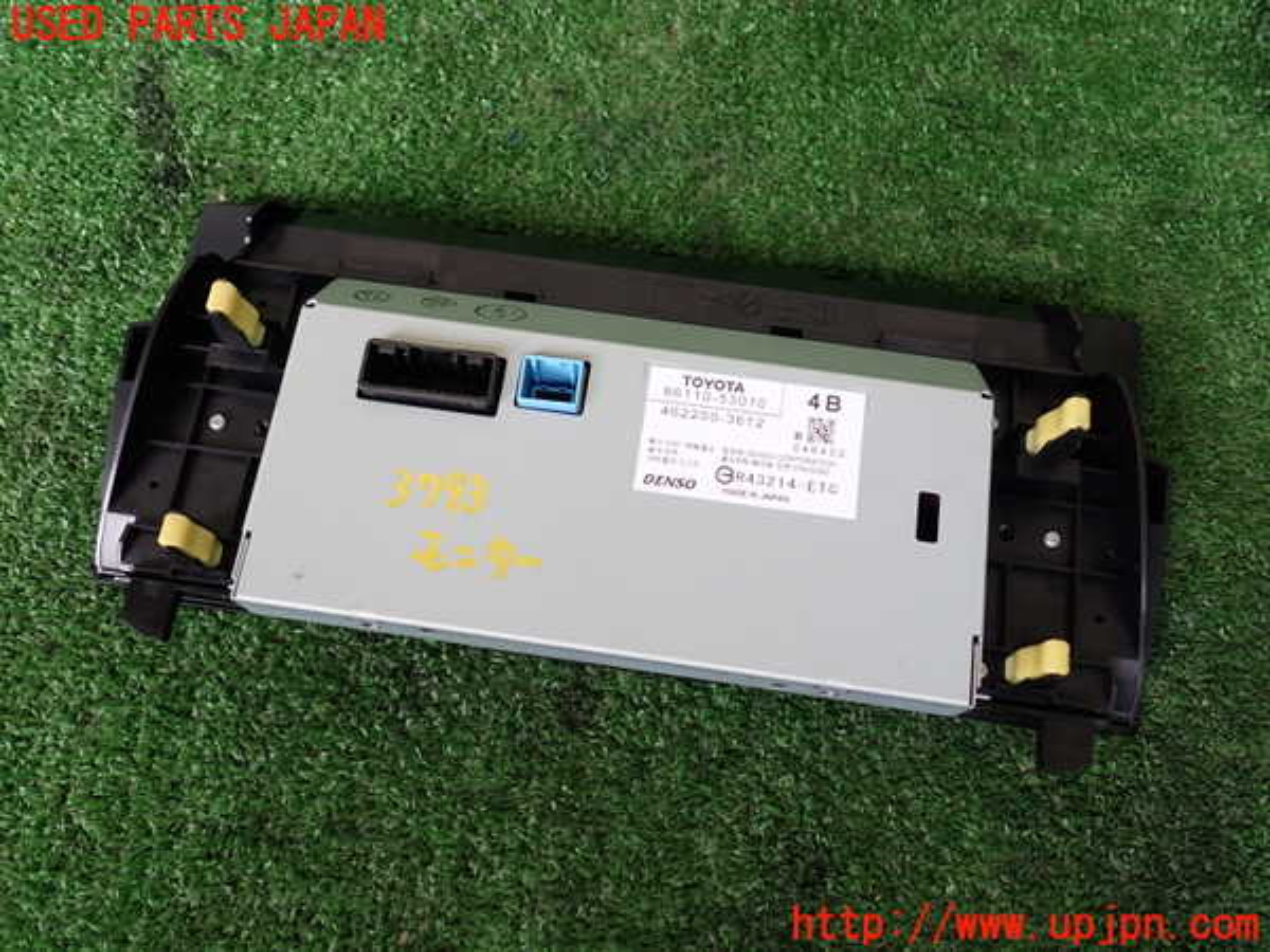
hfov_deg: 60.0
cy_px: 476
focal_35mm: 30
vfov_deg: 46.8
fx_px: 1101
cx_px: 635
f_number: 2.3
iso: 200
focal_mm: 5.4
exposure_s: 1/80
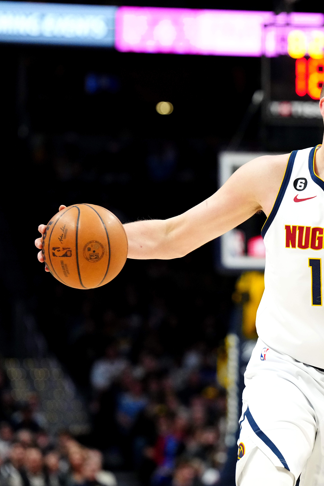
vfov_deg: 8.7
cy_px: 243
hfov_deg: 5.8
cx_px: 318
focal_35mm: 238
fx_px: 3213
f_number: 3.5
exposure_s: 1/1600
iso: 5000
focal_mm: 158
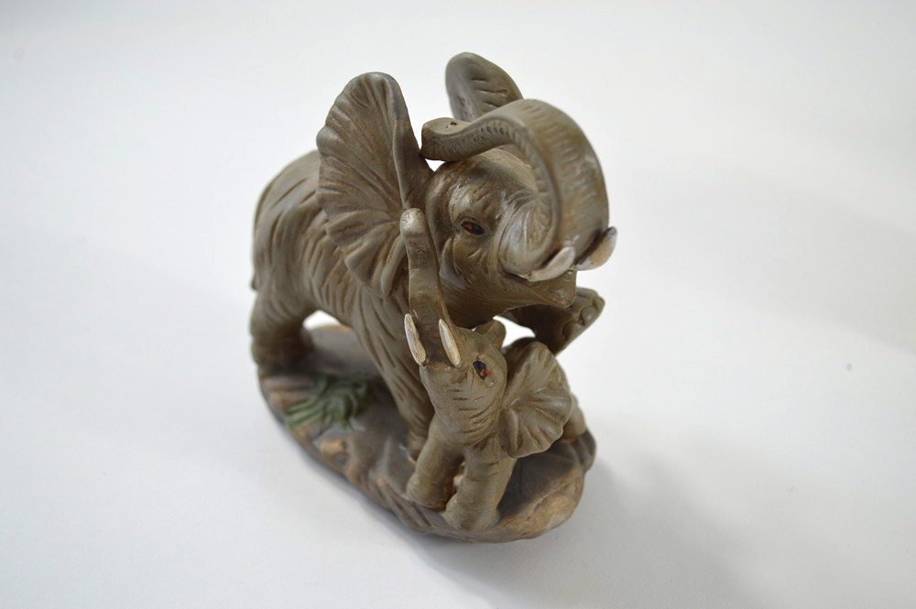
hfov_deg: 45.0
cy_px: 304
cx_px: 458
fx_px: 1106
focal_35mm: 44
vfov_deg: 30.8
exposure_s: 1/100
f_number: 5
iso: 400
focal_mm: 29
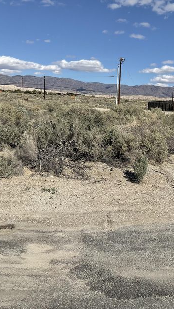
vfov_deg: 47.3
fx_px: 352
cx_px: 133
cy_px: 156
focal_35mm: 43
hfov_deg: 27.3
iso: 20
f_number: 1.8
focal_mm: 3
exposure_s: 1/4065
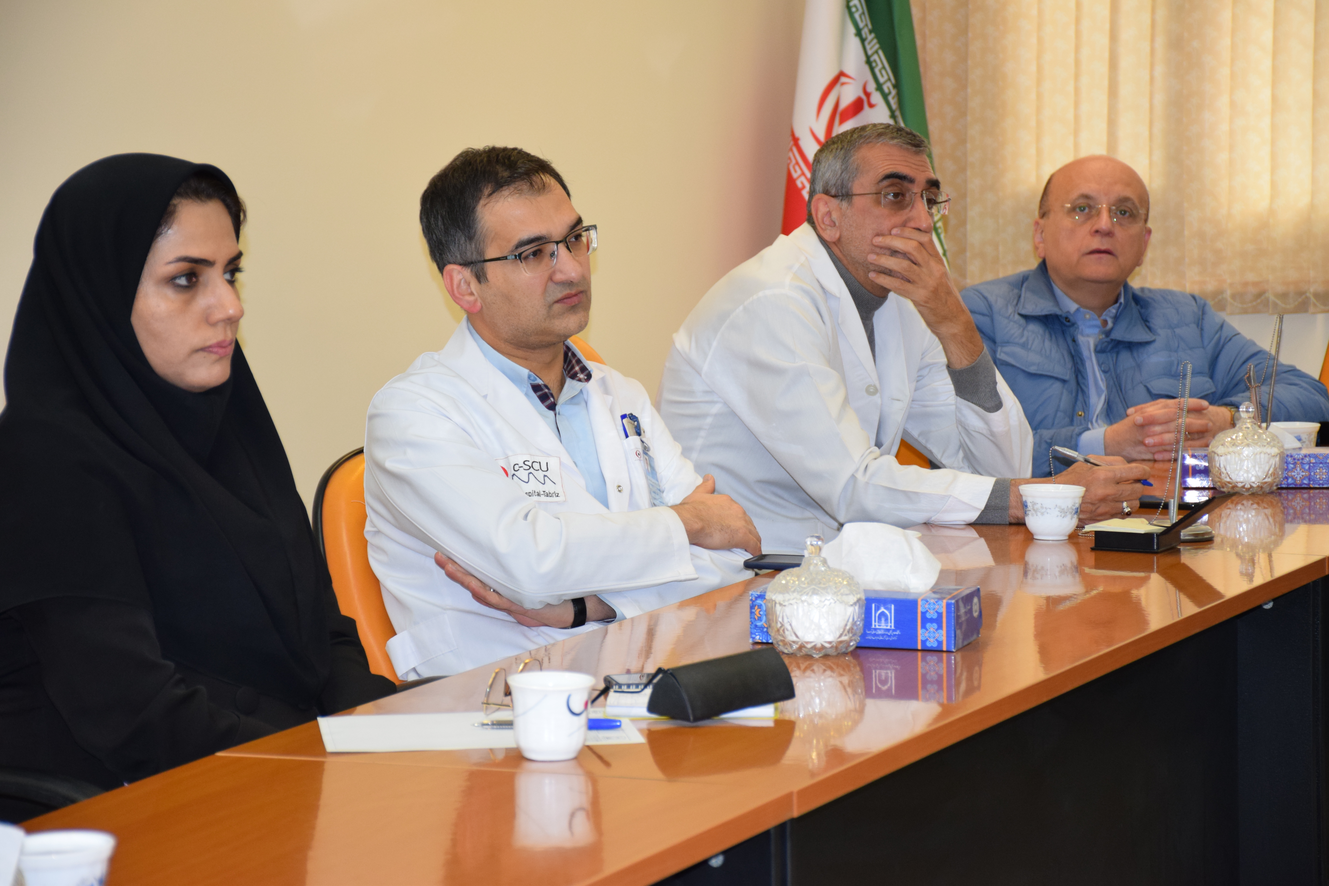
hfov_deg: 18.2
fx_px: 4153
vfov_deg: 12.2
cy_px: 443
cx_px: 664
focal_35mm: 112
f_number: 5
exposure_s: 1/60
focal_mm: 75
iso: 900
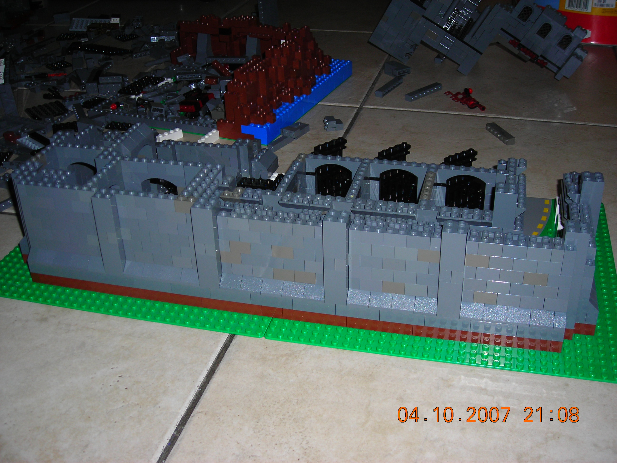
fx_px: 731
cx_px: 308
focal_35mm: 41
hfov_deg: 45.8
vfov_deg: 35.1
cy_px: 232
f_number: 3.3
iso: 50
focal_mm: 6.8
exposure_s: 1/60.1
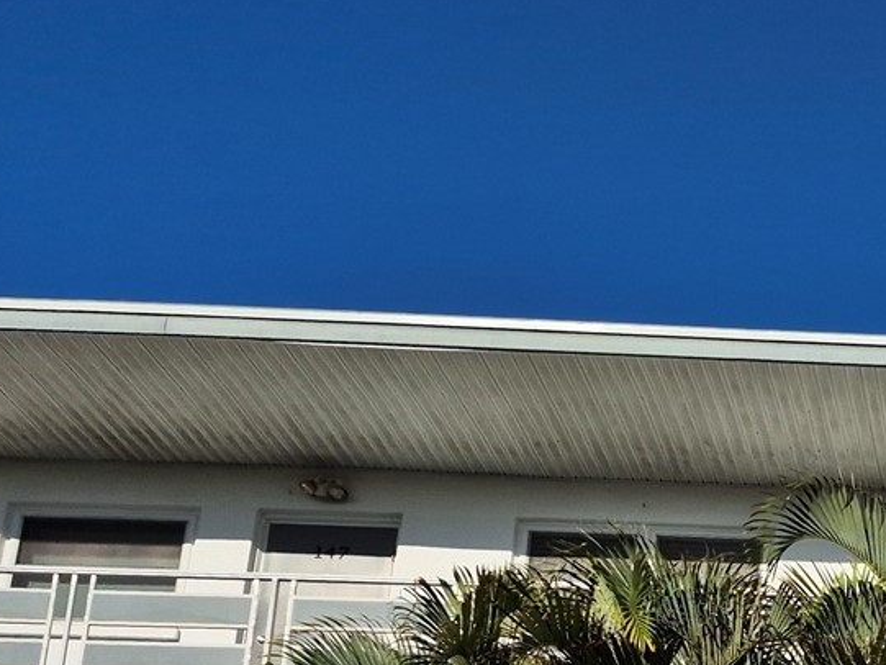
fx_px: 1741
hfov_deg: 24.5
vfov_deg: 19.5
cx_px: 1181
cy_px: 921
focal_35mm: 68
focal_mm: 5.4
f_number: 1.8
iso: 25
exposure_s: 1/4288
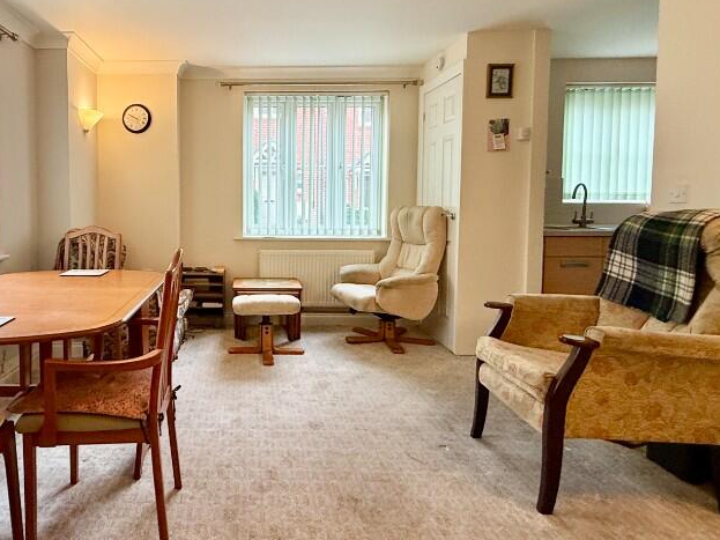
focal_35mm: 23
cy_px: 225
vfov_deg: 58.5
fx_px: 478
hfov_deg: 71.5
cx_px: 233
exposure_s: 1/50
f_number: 2.2
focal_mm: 2.22
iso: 200
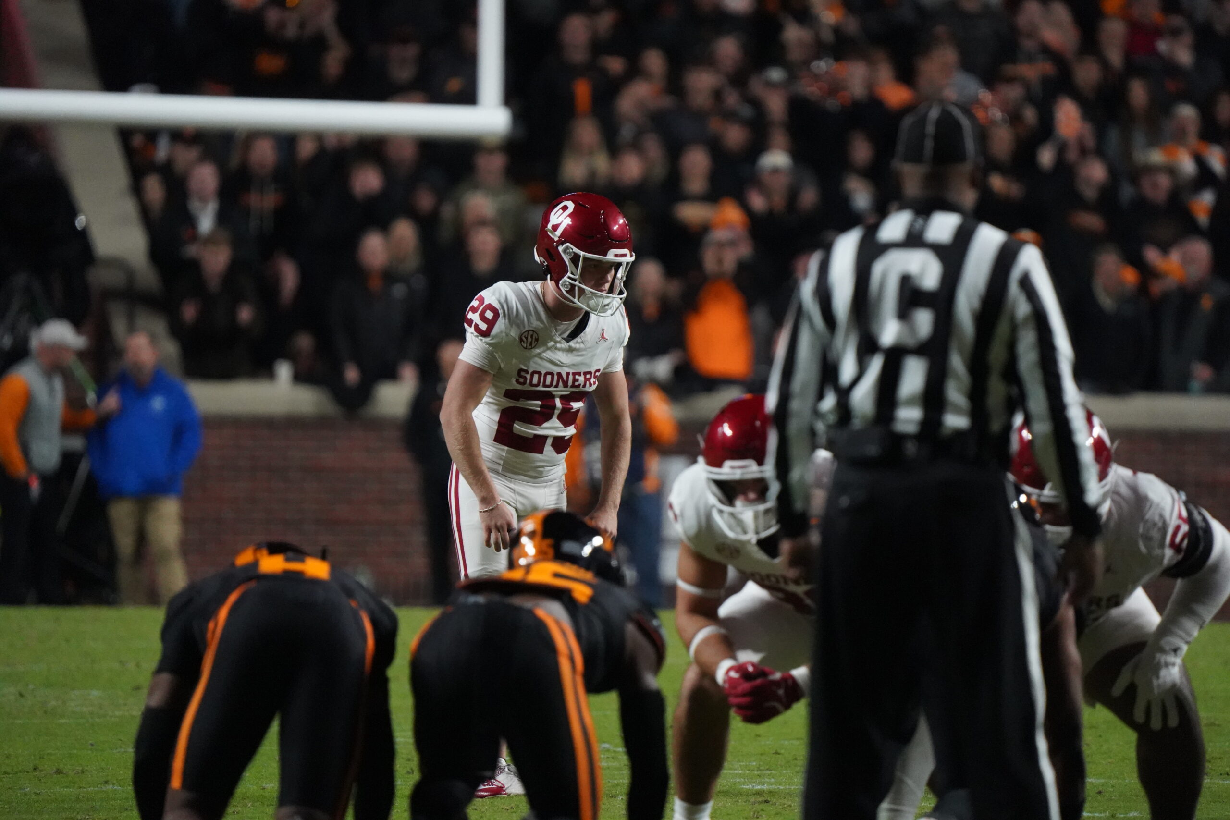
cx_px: 615
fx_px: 20500
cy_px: 410
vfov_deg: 2.3
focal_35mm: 600
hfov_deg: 3.4
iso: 12800
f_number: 6.3
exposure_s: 1/1250
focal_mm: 600
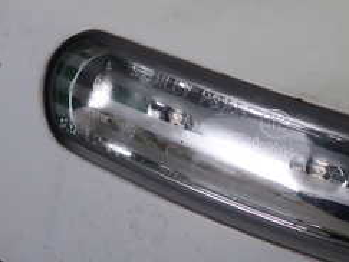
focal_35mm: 74
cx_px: 221
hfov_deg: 26.2
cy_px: 127
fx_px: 746
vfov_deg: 19.9
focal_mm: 5.4
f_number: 2.3
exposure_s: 1/40
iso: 200
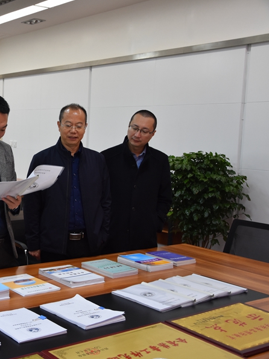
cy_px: 180
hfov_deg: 28.4
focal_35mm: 48
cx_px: 2
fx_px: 498
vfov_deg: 39.7
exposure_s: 1/60
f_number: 4
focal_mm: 22
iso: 800
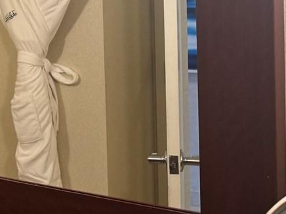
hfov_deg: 18.7
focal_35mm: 88
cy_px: 27
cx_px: -184
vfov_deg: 16.6
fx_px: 727
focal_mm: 6.86
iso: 160
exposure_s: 1/60
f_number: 1.78
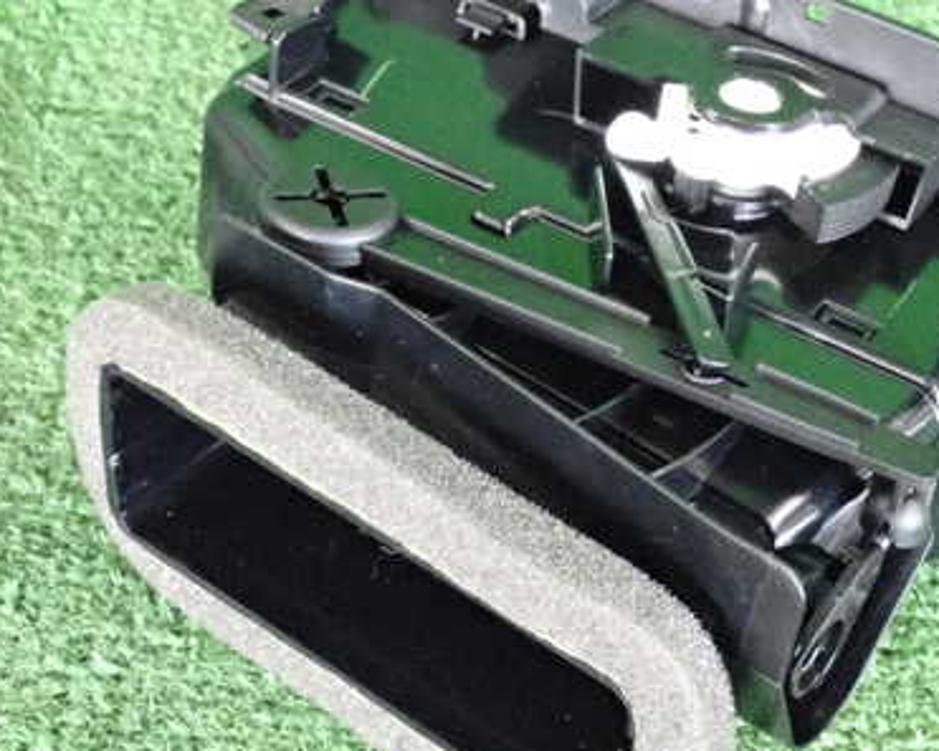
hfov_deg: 23.9
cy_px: 387
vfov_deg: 19.4
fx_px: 2196
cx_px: 704
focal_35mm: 79
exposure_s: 1/125
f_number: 3.2
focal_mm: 9.01
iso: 3200
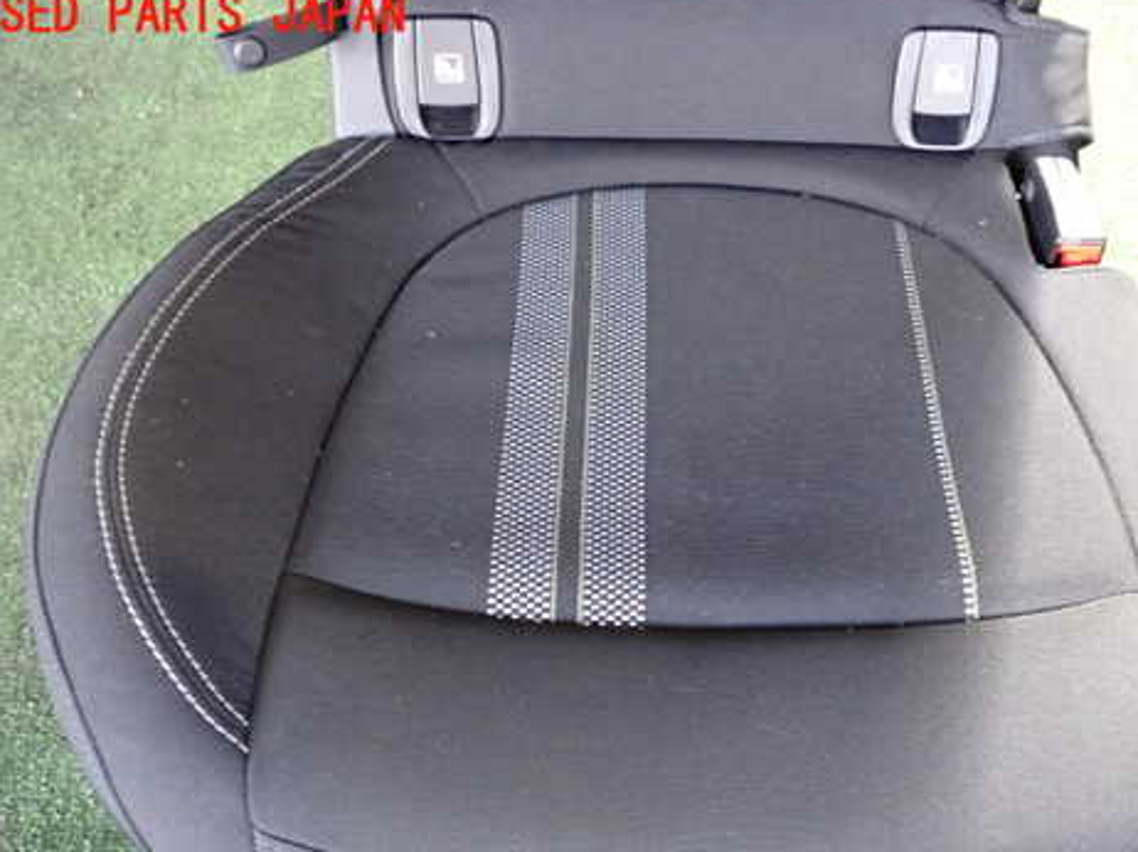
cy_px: 539
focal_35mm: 39
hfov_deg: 47.5
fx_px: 1281
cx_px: 697
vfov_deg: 36.5
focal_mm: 5.4
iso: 500
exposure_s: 1/30
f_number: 2.3
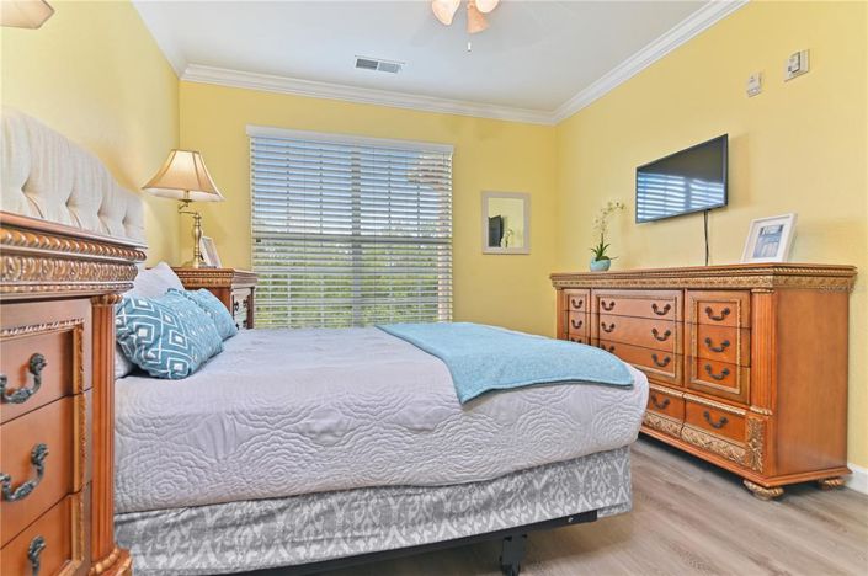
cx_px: 434
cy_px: 288
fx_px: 433
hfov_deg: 90.1
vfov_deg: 67.2
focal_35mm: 18
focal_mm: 18
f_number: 8
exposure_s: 1/13
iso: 400
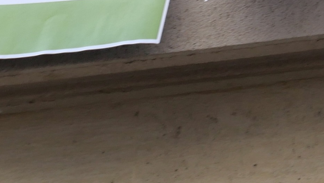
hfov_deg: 3.3
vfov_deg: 1.9
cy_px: -430
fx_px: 5542
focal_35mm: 645
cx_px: 379
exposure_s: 1/125
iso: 200
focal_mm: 56
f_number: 5.2
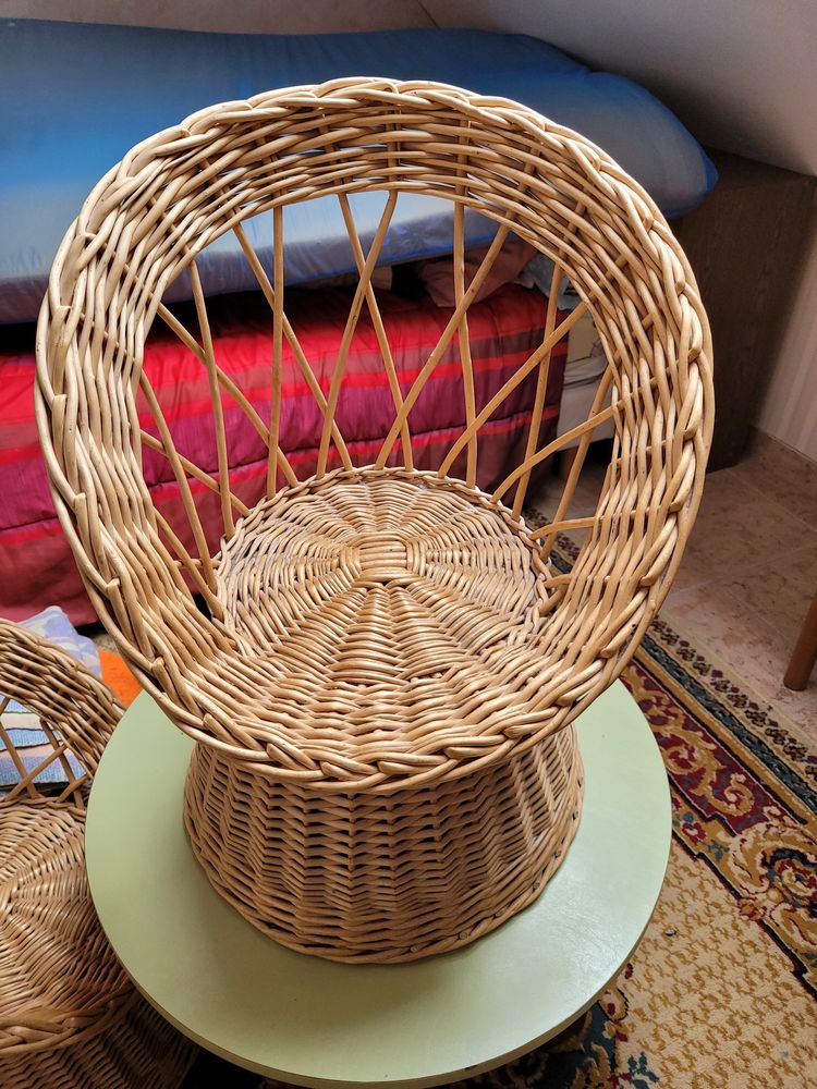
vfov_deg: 67.3
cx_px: 408
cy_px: 544
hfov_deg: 53.1
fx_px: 818
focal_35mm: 26
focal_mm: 5.4
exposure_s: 1/120
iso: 160
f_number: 1.8
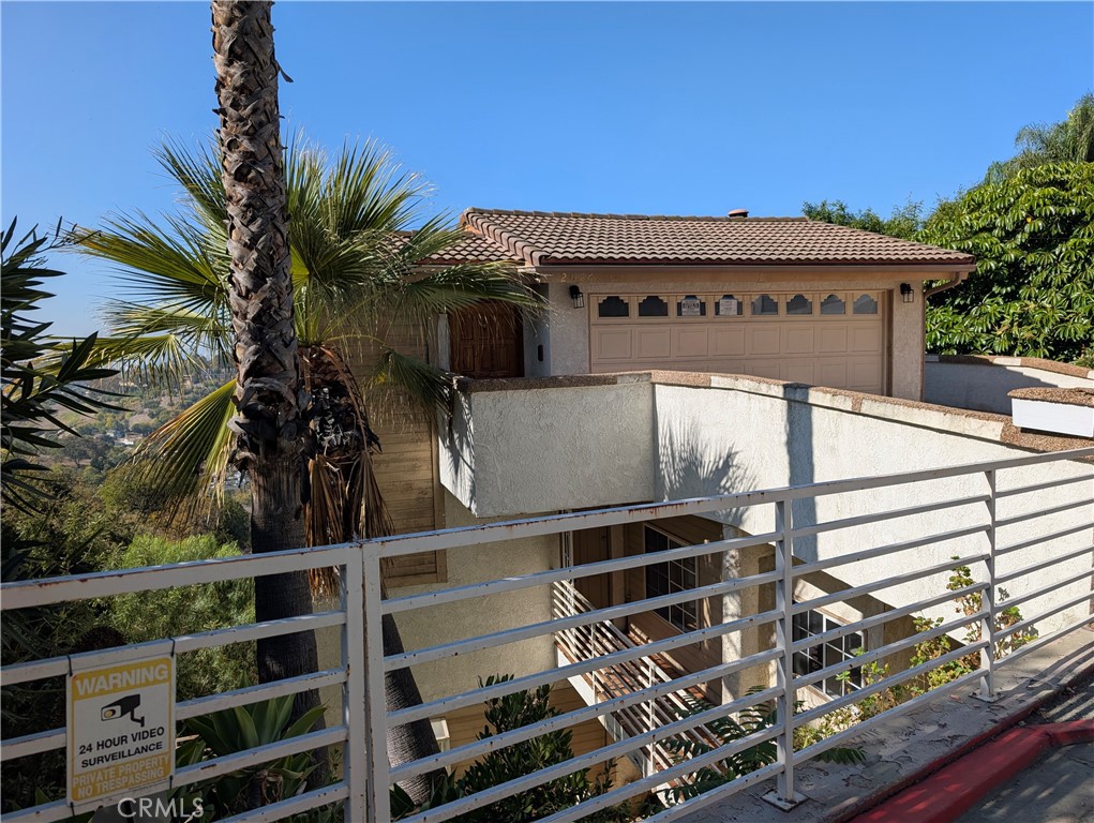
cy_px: 412
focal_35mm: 24
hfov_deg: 71.5
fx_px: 759
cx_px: 547
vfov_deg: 56.9
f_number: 1.68
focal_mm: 6.9
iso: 23
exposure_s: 1/1689
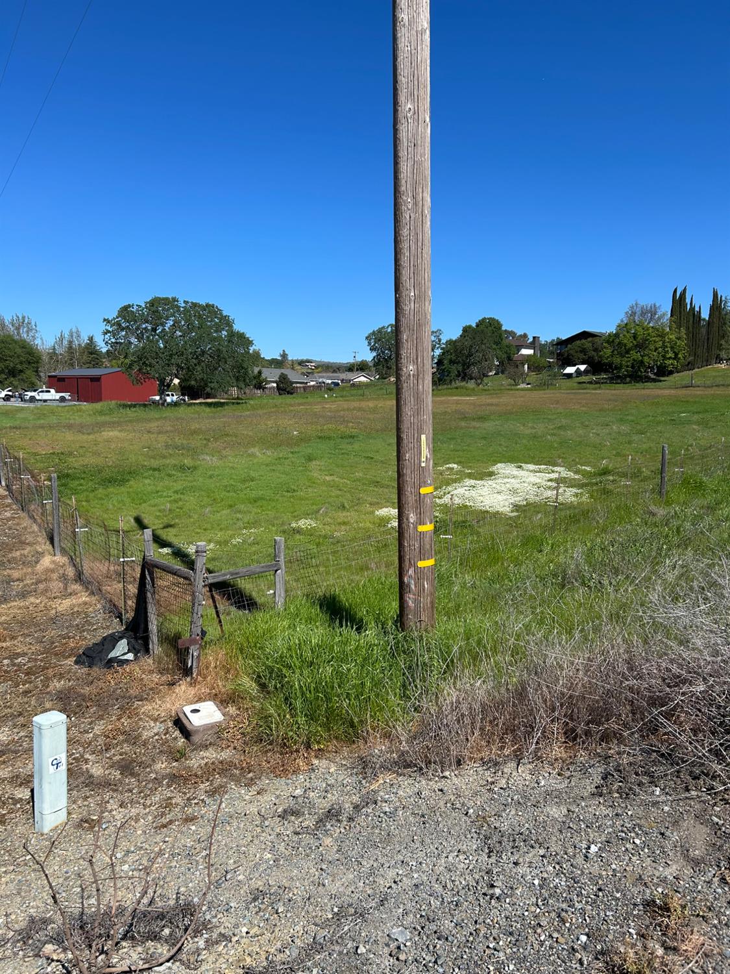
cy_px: 487
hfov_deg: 53.1
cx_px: 365
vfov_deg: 67.3
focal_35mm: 26
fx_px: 731
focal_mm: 5.7
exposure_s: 1/4630
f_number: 1.5
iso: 50
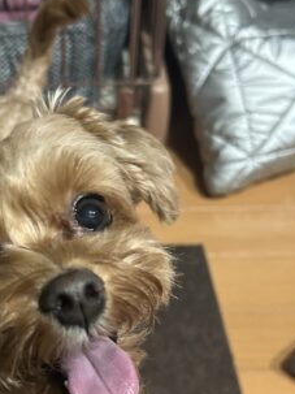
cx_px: 42
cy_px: 231
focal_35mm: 55
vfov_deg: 34.9
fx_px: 625
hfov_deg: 25.9
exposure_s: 1/36
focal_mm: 5.7
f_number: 1.5
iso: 640
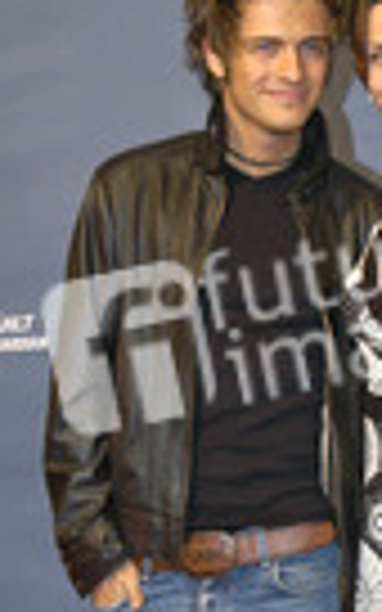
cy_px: 554
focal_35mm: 135
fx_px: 2249
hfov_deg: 9.6
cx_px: 404
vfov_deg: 15.3
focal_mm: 30
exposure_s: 1/100
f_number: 5.6
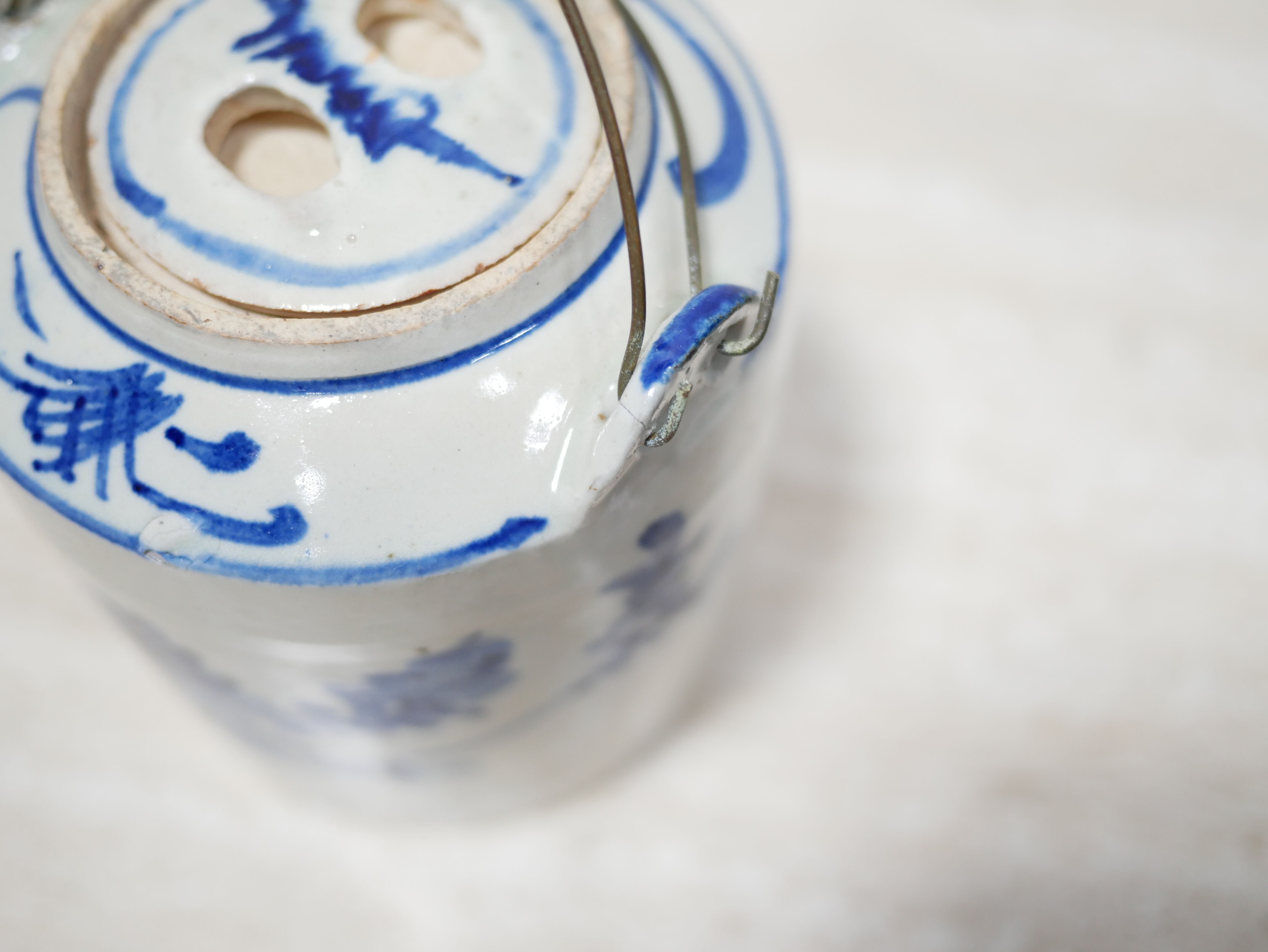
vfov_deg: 36.0
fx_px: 1466
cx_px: 634
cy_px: 476
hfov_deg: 46.8
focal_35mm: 40
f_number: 1.7
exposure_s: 1/60
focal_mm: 20
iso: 320
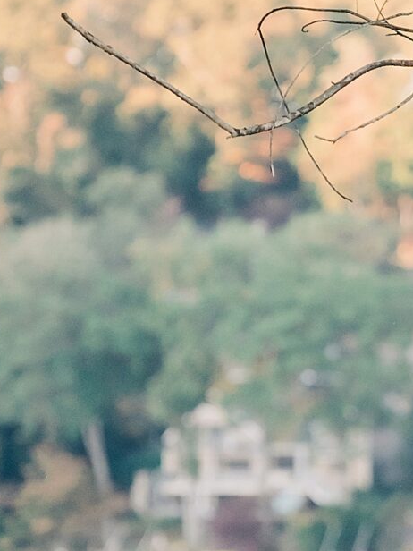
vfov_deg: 2.8
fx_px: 11120
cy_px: 194
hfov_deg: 2.1
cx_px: 564
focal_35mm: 699
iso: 500
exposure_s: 1/640
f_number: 3.2
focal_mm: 175
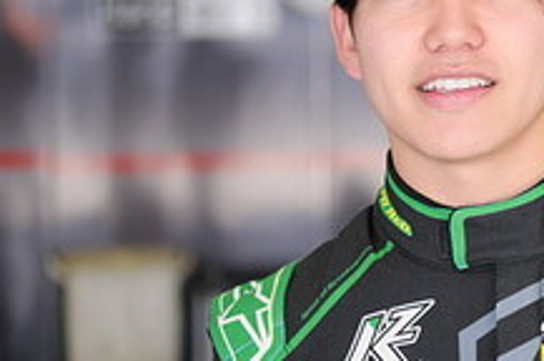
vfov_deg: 7.3
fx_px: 2822
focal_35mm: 187
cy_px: 191
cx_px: 607
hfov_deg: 10.9
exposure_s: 1/160
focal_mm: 50
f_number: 2
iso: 320
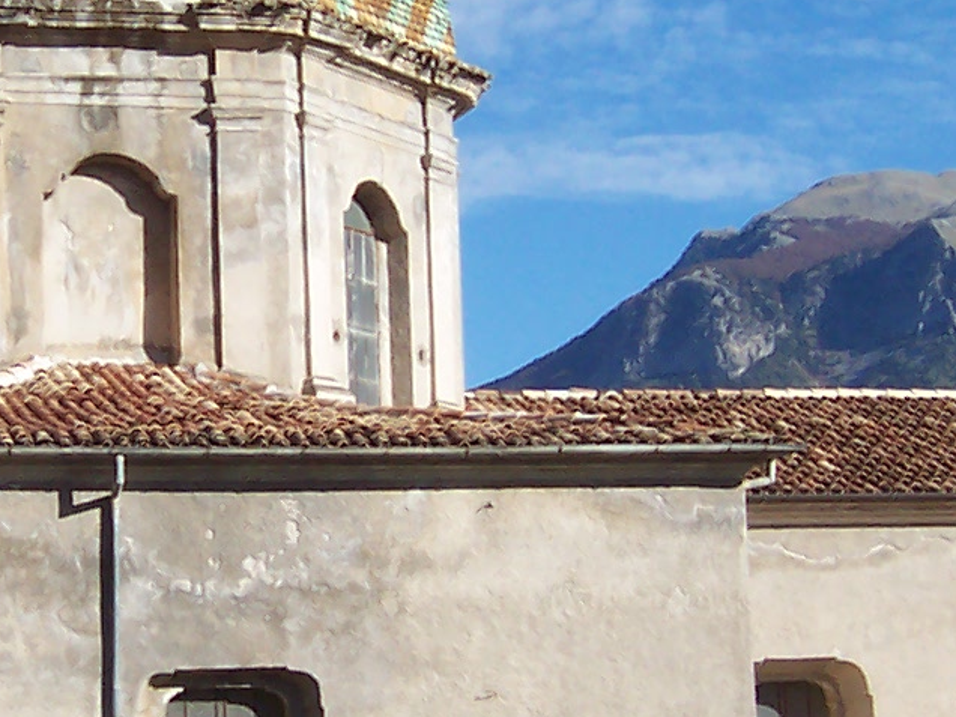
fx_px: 3176
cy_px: 355
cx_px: 204
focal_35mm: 115
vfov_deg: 12.9
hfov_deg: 17.0
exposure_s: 1/500
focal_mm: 5.6
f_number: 5.6
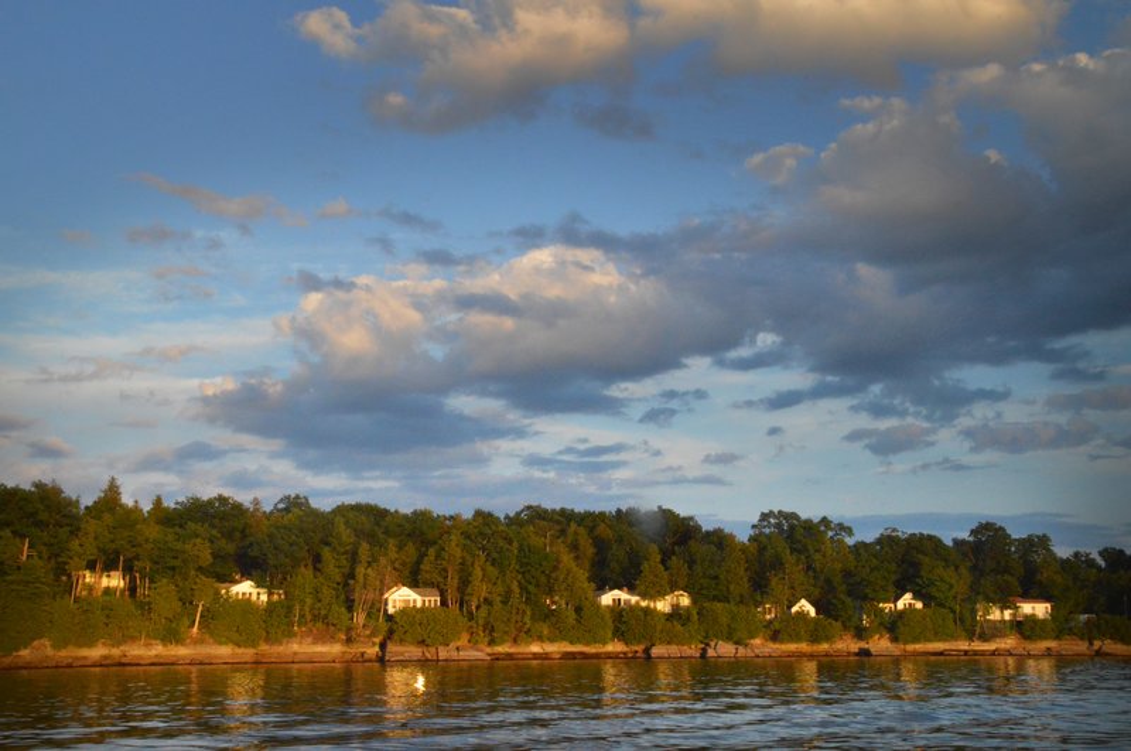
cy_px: 376
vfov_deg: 30.8
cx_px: 566
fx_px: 1365
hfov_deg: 45.0
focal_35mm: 44
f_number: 25
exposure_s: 1/80
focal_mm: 29
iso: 3200
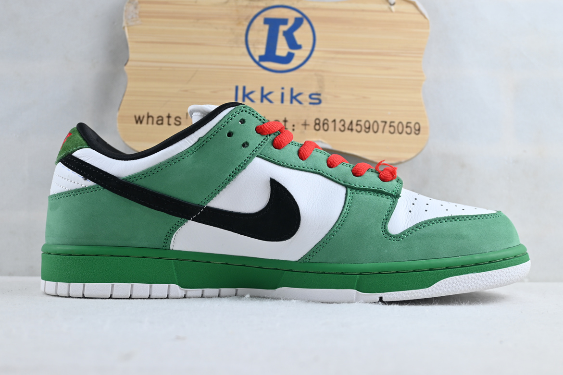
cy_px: 191
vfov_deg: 31.7
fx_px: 661
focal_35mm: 42
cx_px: 281
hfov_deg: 46.1
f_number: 4.5
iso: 100
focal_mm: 27.5
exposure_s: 1/40
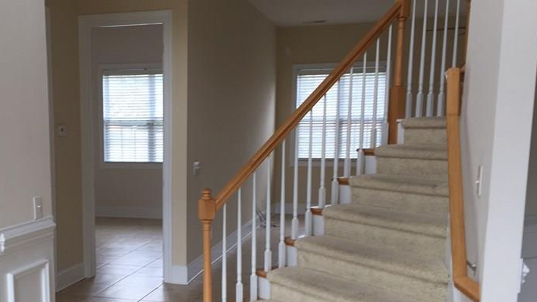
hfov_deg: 42.9
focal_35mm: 47
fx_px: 669
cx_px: 167
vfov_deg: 25.1
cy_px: 237
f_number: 2.2
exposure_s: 1/60
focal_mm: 4.15
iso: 32
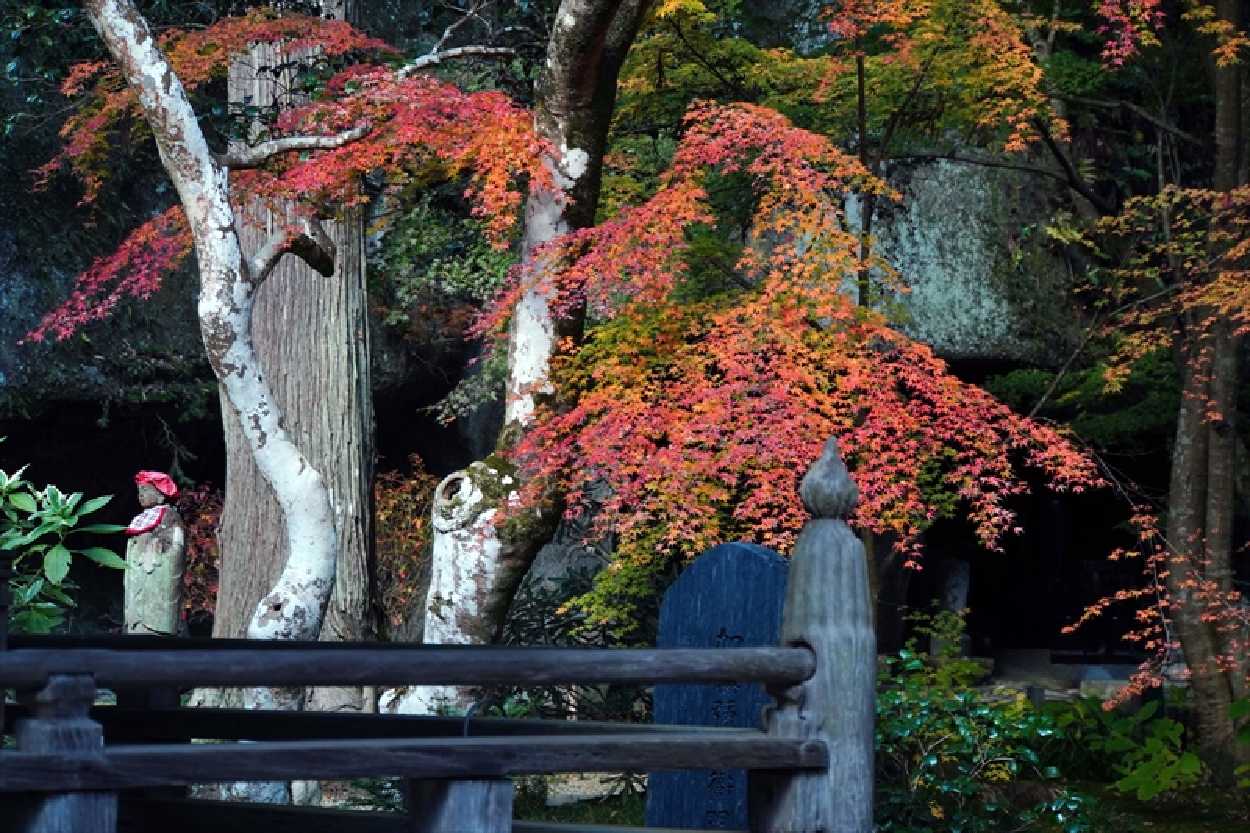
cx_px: 625
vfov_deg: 11.0
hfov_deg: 16.4
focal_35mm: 125
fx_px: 4327
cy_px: 416
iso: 640
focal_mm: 83.1
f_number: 6.3
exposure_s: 1/160
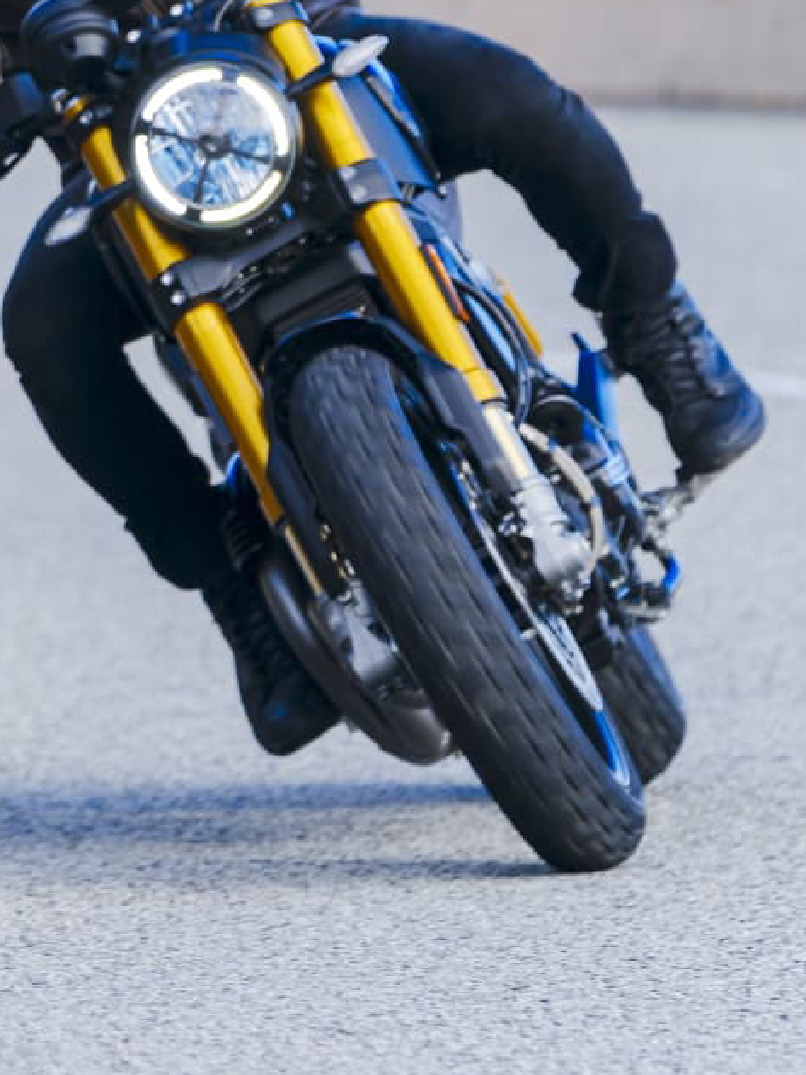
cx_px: -431
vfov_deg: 3.4
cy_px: 89
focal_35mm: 585
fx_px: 18168
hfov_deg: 2.5
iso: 160
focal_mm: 200
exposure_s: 1/500
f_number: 4.5
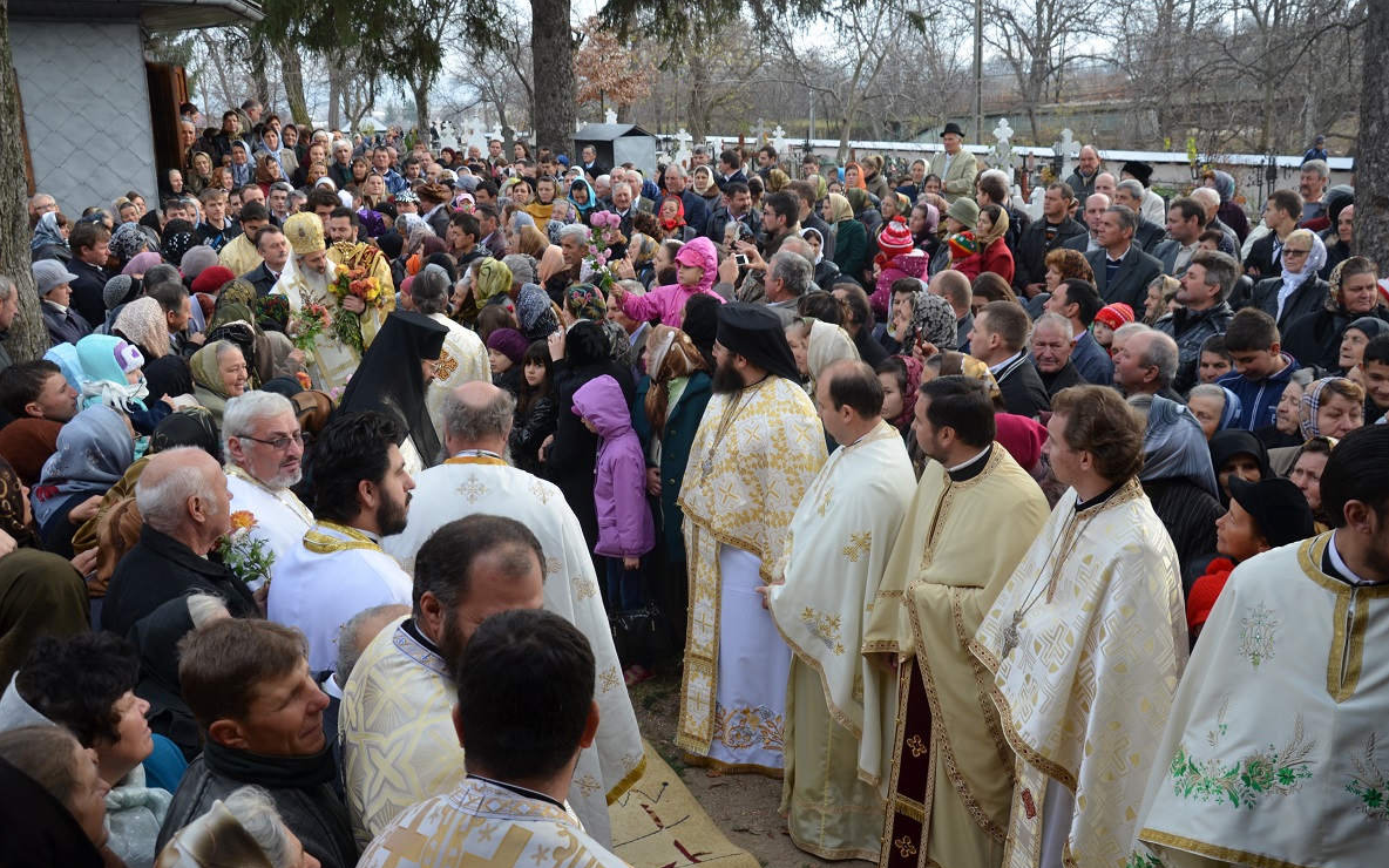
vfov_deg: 37.3
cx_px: 703
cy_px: 408
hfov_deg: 56.7
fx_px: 1287
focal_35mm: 34
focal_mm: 22
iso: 200
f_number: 5.6
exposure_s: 1/125
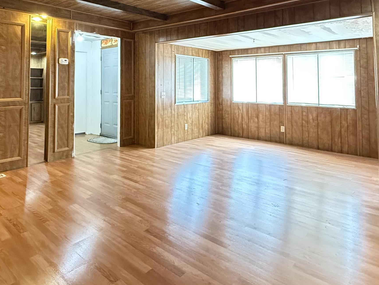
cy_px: 71
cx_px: 175
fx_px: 274
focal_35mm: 25
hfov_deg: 69.3
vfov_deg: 52.5
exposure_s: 1/60
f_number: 2.2
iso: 1000
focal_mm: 2.22
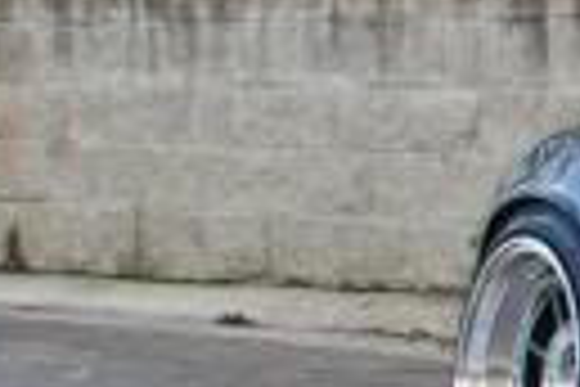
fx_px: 3592
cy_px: 83
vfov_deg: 6.2
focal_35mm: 223
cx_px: 1661
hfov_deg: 8.1
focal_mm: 24
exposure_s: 1/40
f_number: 4
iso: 200
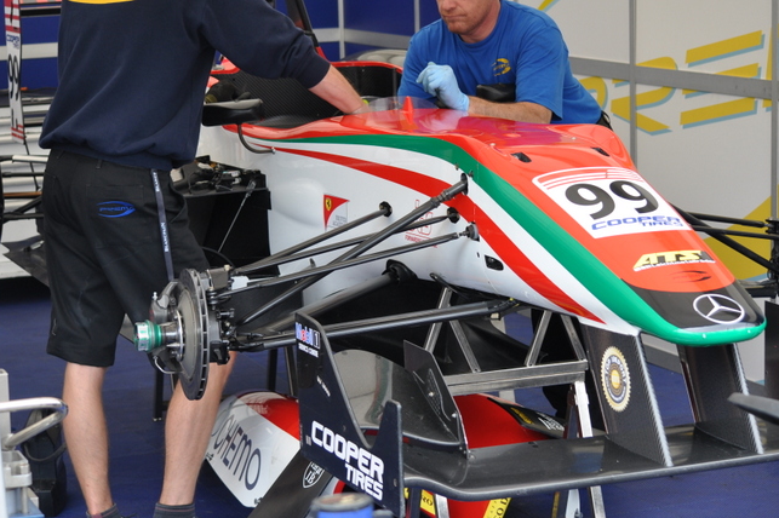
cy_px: 264
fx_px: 2219
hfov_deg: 19.9
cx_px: 471
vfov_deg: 13.3
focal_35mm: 103
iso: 320
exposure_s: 1/100
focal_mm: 55
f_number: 5
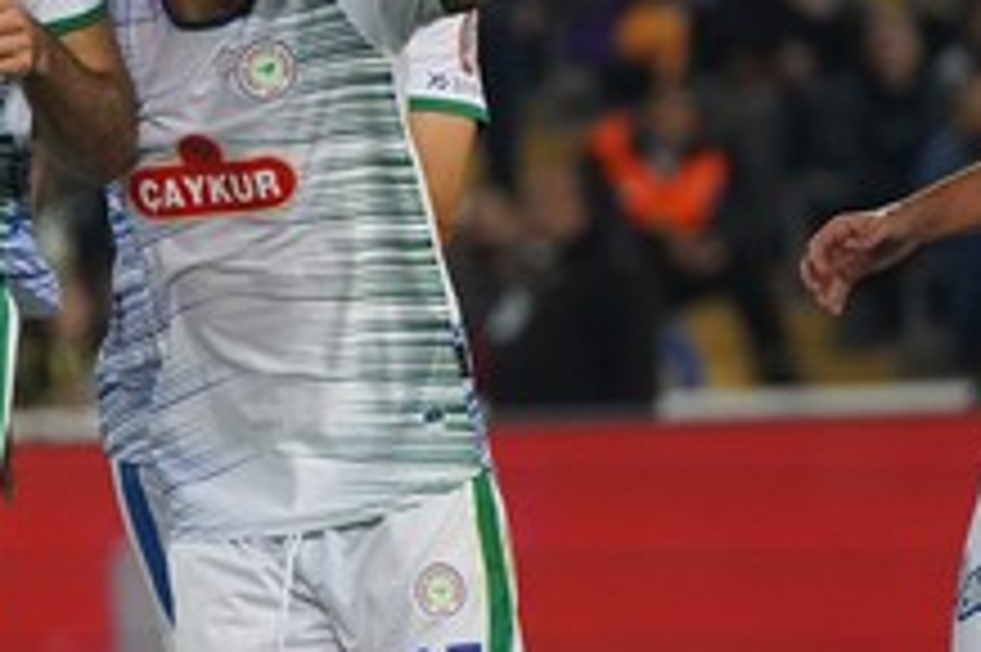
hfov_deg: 2.2
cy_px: 313
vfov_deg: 1.5
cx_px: 99
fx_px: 25404
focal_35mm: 933
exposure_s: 1/2000
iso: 8000
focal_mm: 303
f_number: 5.6
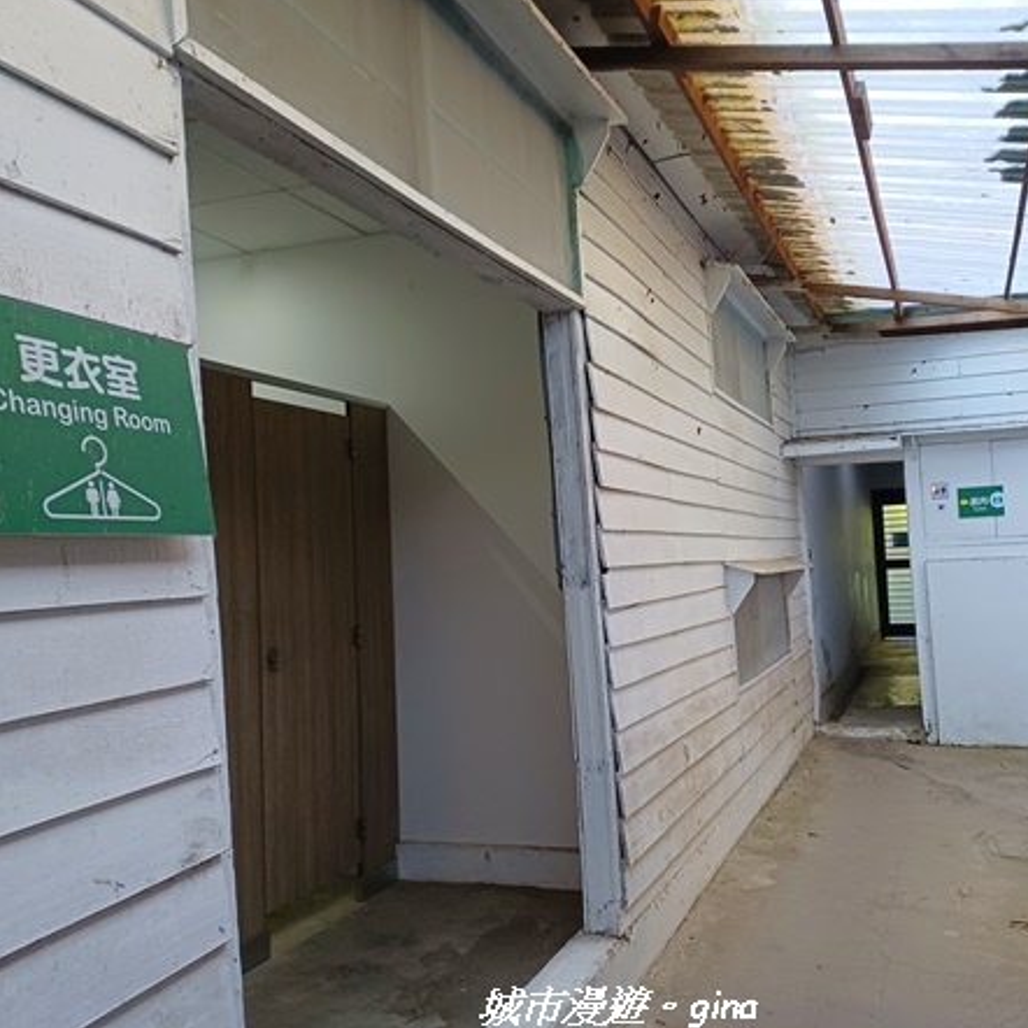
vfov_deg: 54.0
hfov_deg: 53.6
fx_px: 1008
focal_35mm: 30
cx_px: 619
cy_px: 512
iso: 250
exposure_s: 1/39
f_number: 1.8
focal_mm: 4.6
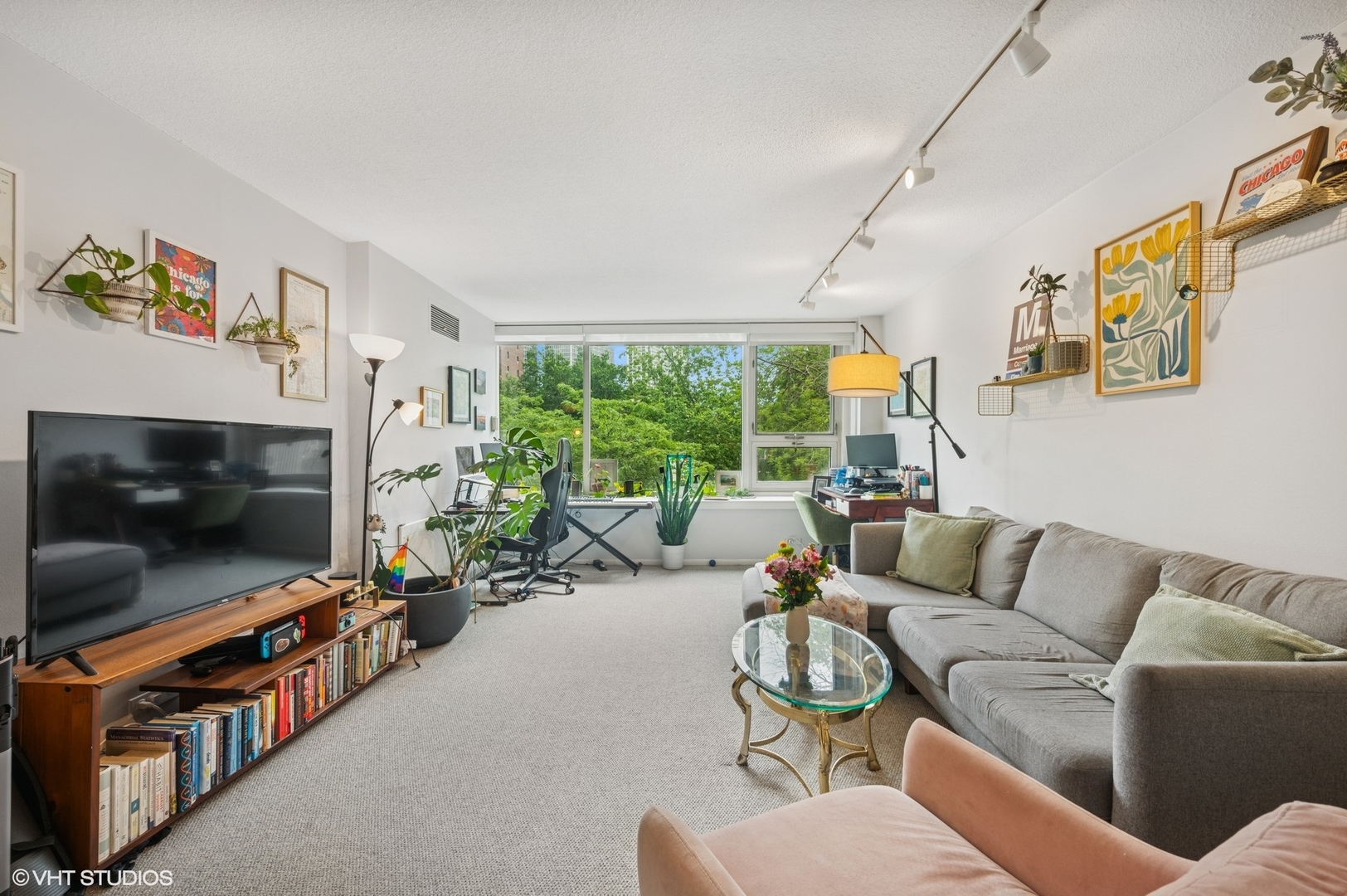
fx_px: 523
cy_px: 448
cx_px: 674
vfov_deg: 81.1
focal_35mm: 14
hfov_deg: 104.3
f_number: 10
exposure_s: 1/8
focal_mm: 14
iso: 100
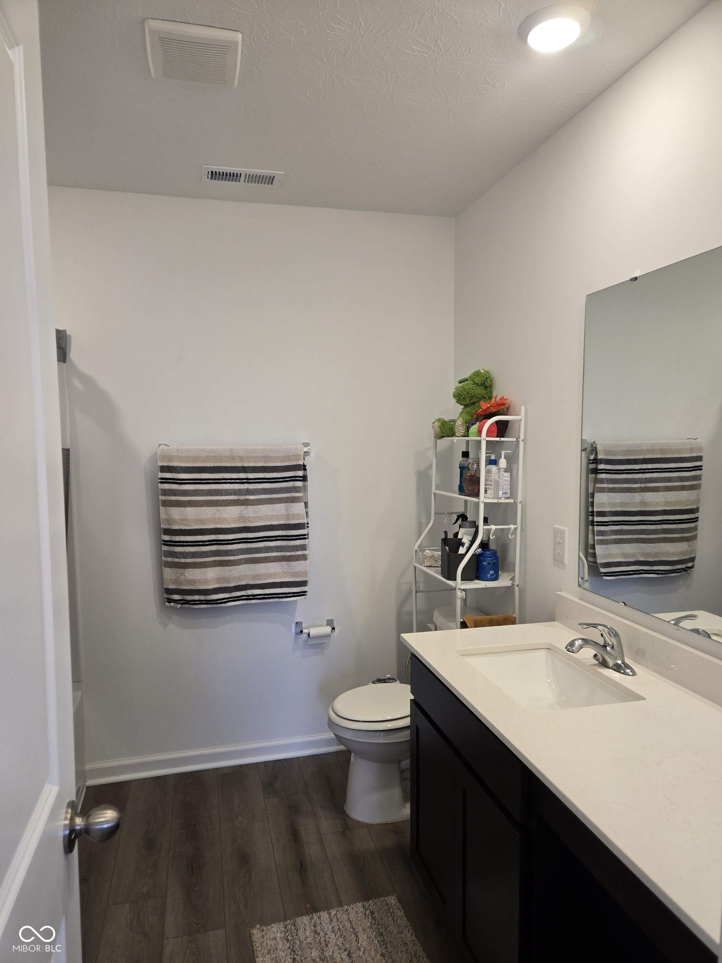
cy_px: 482
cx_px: 361
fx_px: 640
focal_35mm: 23
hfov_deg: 58.9
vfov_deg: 73.9
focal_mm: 5.4
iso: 100
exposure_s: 1/120
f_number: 1.8
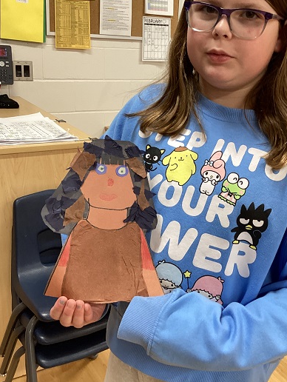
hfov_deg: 35.9
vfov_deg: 46.7
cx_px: 166
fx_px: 441
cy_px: 171
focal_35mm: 40
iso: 125
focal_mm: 3.3
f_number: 2.4
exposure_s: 1/50
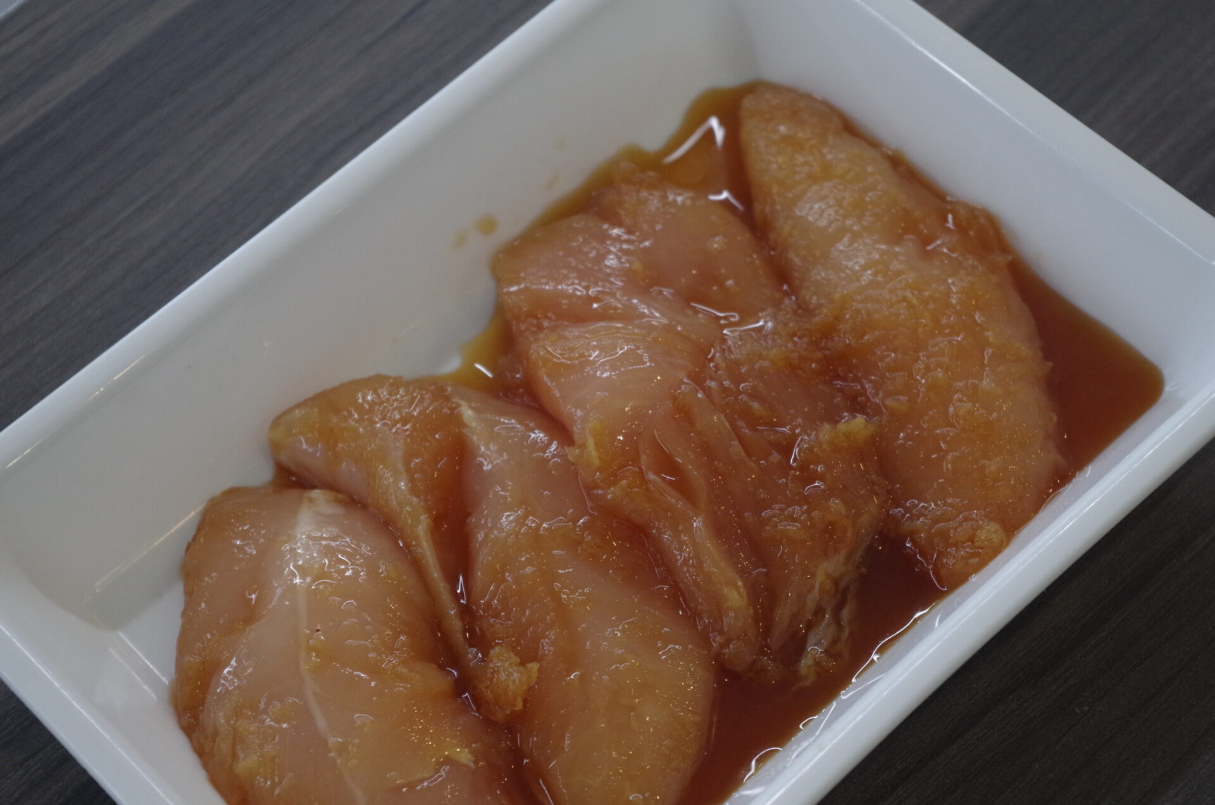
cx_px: 608
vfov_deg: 16.6
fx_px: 2762
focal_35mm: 82
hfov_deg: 24.8
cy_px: 402
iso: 1600
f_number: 7.1
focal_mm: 55
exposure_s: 1/100
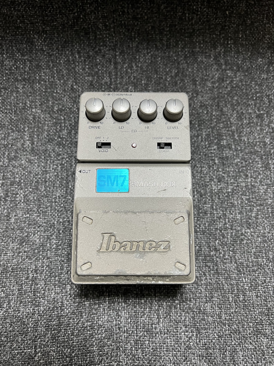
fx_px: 274
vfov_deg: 67.3
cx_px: 137
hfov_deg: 53.1
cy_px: 183
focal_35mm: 26
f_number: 1.5
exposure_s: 1/60
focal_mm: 5.7
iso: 100
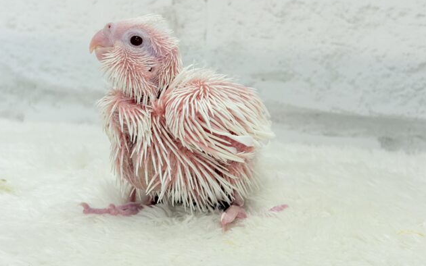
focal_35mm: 56
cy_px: 120
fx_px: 650
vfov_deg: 23.1
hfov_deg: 36.3
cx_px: 212
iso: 80
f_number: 1.6
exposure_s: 1/100
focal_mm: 5.96
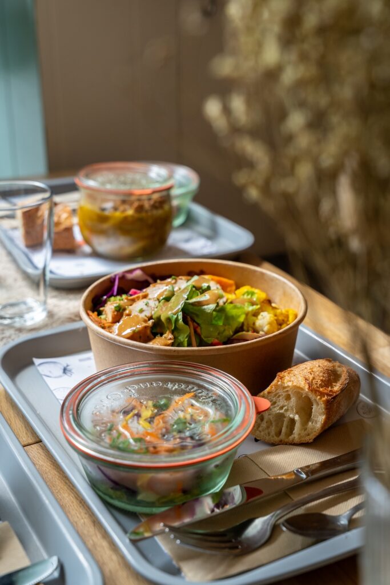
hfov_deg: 27.5
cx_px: 195
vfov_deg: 40.3
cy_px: 292
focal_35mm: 49
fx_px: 798
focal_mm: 49.1
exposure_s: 1/160
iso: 800
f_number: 5
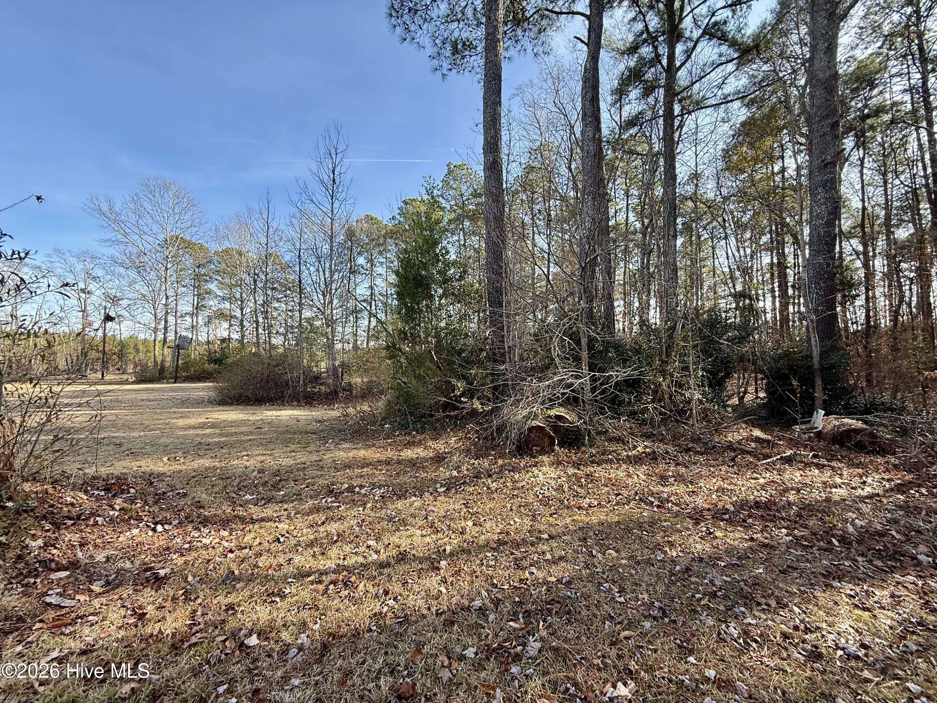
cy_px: 352
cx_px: 468
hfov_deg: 102.1
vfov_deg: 85.7
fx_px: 379
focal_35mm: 14
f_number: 2.2
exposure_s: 1/225
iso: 64
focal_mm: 2.22
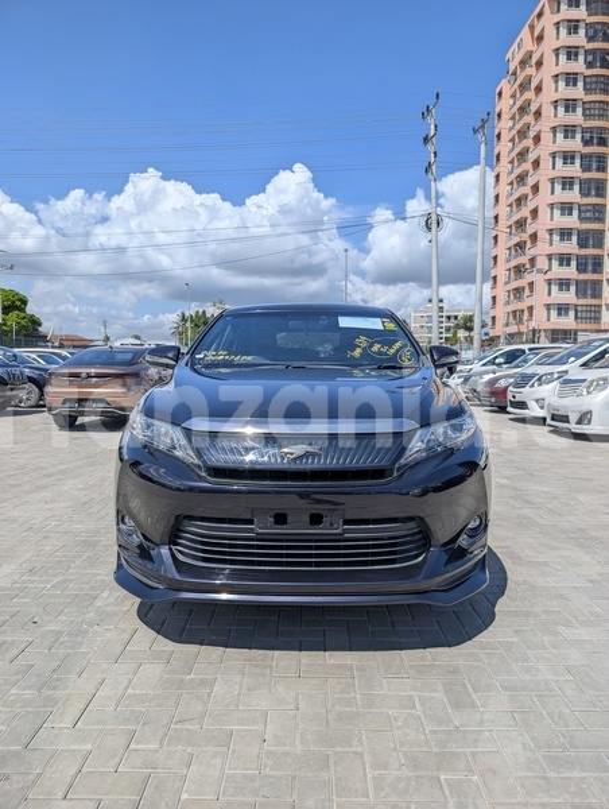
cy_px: 404
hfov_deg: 57.0
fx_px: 561
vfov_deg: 71.5
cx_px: 304
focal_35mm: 24
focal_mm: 6.9
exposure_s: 1/1764
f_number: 1.68
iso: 20
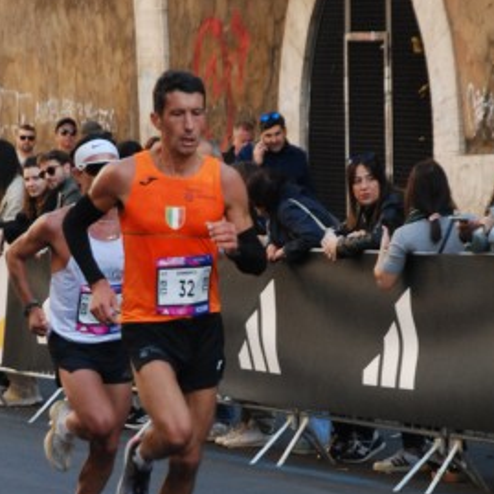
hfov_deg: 6.5
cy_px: 393
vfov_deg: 6.5
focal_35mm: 271
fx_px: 4375
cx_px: 245
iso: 1000
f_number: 5.6
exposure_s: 1/400
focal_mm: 95
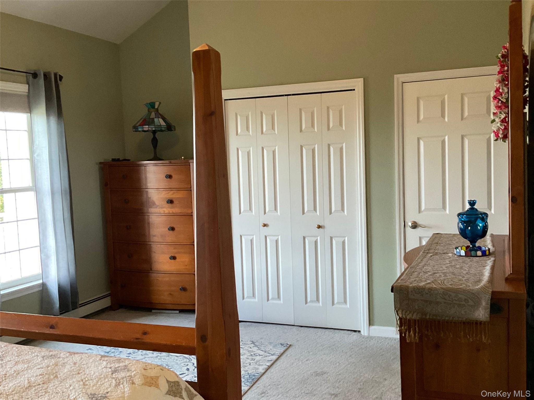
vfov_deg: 48.2
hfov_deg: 61.7
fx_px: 447
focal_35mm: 29
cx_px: 267
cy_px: 200
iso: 200
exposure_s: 1/60
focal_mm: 3
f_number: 1.8
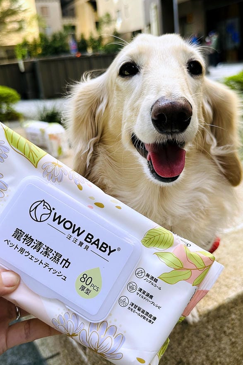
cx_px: 123
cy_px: 185
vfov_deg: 55.8
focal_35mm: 34
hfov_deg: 38.9
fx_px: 344
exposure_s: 1/276
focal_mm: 6.86
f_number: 1.78
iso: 80
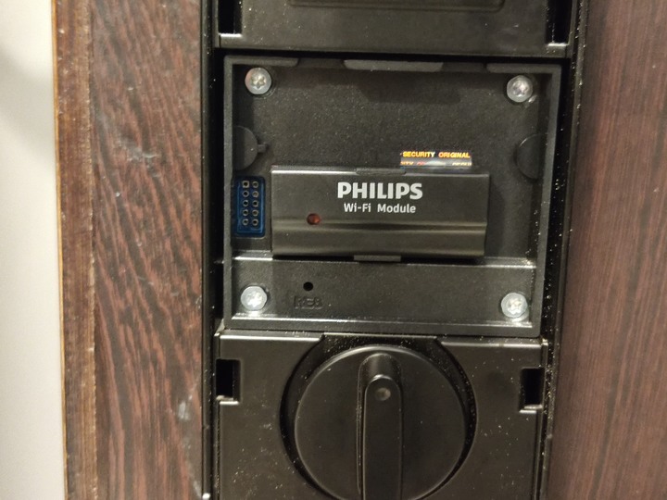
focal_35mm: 46
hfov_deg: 41.2
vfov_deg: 31.5
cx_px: 334
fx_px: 886
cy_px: 250
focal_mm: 4.75
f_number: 1.75
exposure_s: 1/6
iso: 3626
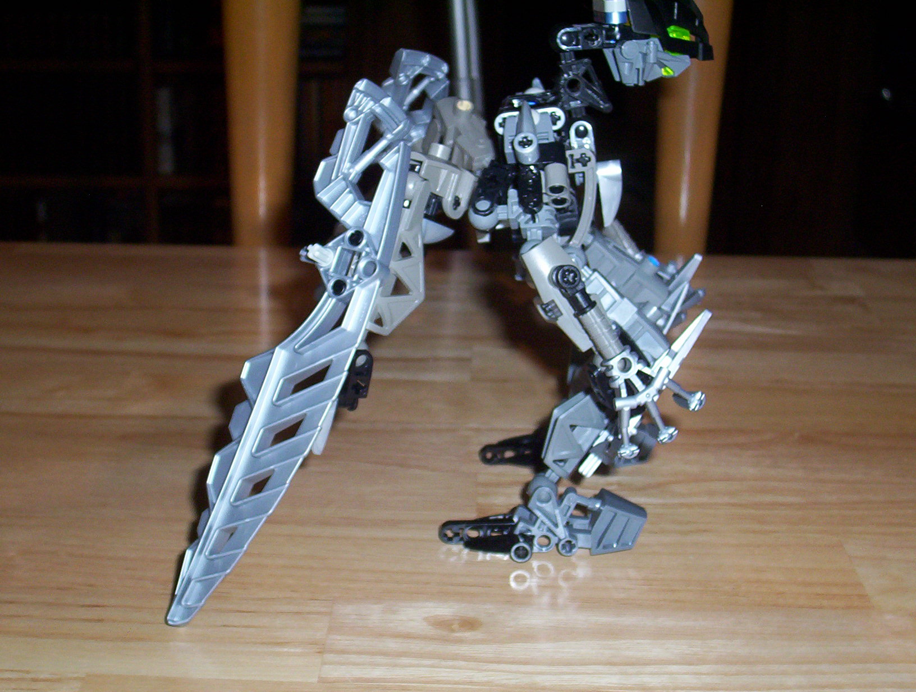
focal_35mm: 66
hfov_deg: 29.3
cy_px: 346
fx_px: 1751
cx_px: 458
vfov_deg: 22.3
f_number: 3.26
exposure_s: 1/80.5
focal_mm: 8.74
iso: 140
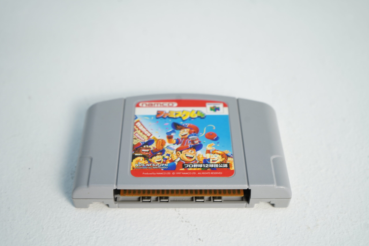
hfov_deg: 40.3
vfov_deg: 27.5
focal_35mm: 49
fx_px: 502
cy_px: 123
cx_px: 184
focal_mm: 49
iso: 320
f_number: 5.6
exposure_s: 1/50
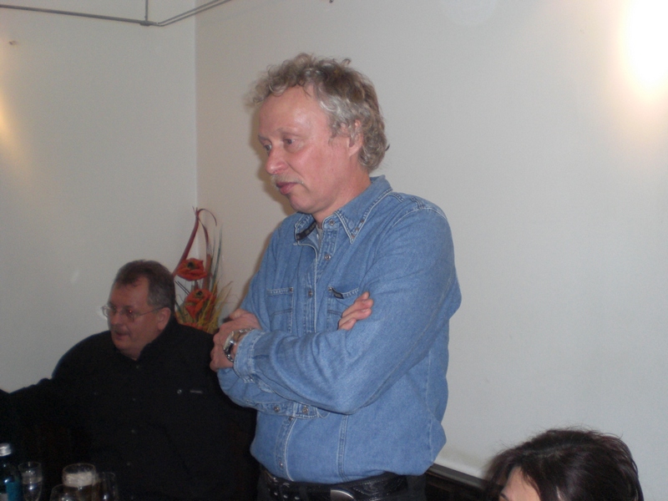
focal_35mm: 38
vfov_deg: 37.7
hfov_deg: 49.0
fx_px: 733
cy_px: 250
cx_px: 334
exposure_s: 1/60
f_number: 3.1
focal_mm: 6.3
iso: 200
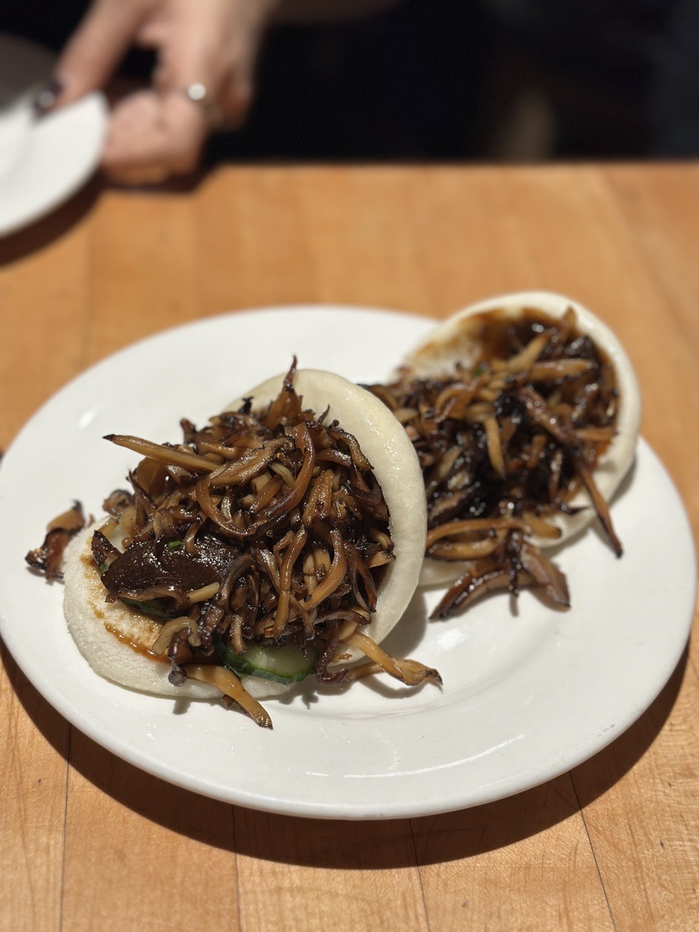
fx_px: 1292
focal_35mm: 48
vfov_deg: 39.7
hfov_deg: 30.3
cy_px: 466
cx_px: 350
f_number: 1.78
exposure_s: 1/120
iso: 125
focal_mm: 6.86
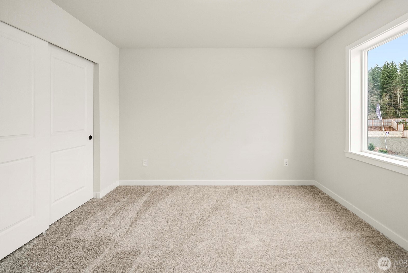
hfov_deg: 108.1
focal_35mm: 13
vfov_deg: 85.3
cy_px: 126
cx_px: 220
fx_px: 147
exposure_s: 1/60
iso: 100
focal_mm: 12
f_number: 6.3
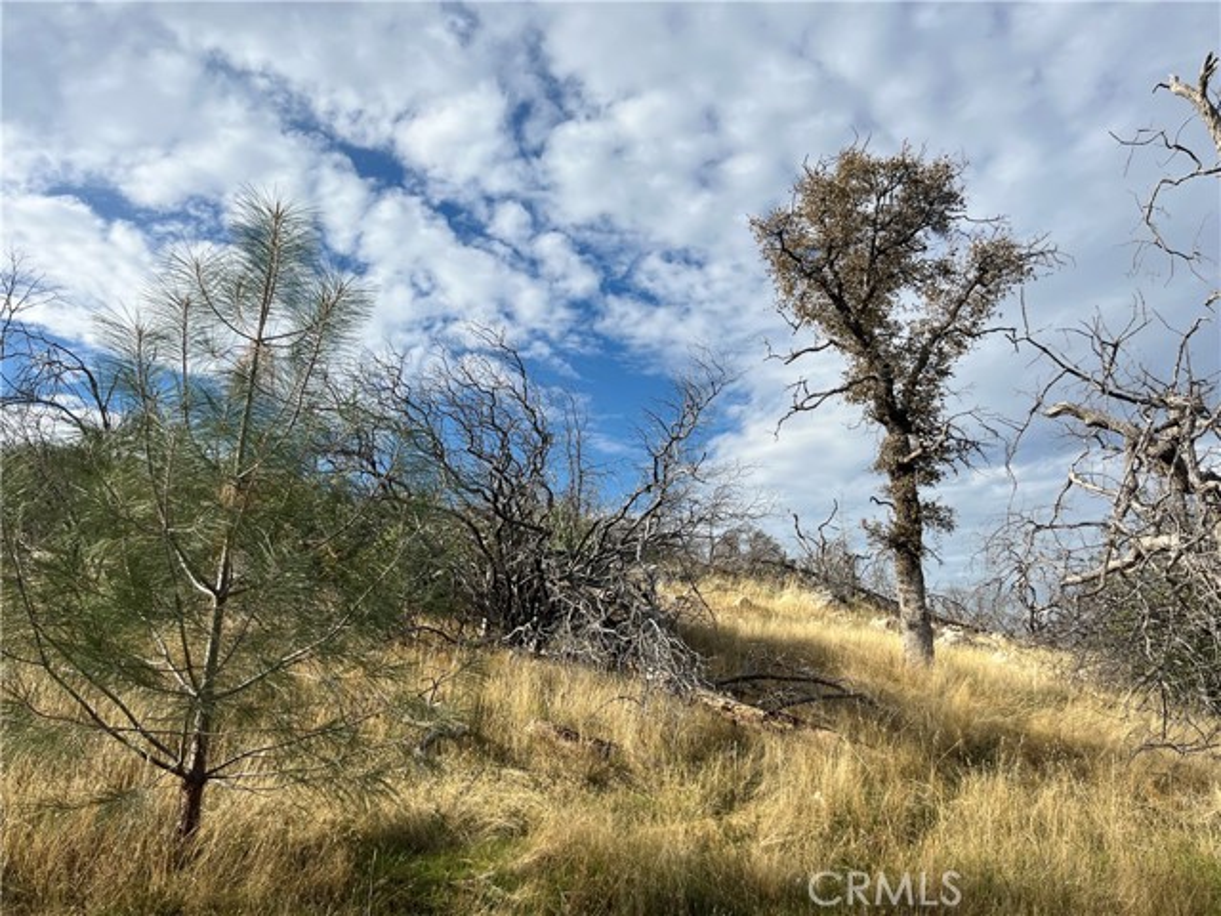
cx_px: 610
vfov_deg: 53.1
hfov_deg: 67.3
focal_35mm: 26
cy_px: 458
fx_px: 917
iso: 50
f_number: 1.6
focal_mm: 5.1
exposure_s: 1/4149
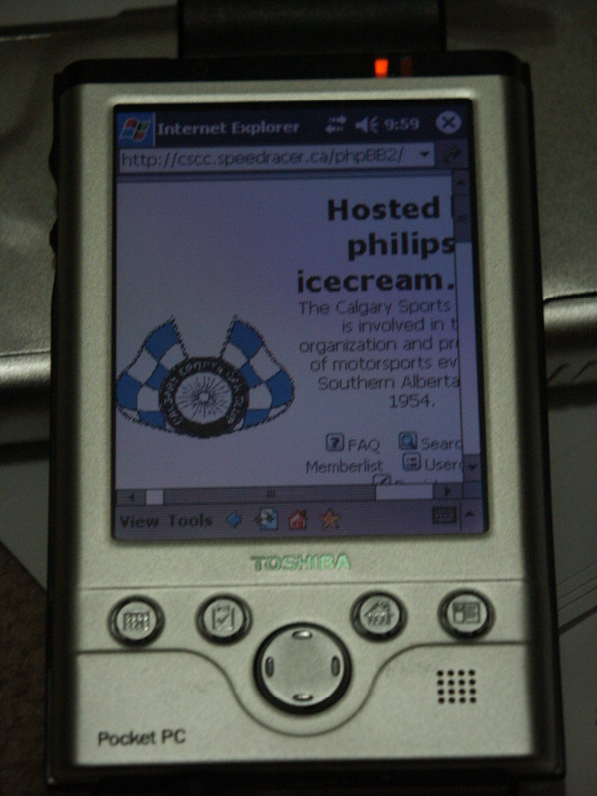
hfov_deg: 8.6
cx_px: 298
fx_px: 3978
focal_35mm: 173
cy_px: 398
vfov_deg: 11.4
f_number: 3.5
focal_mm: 43.86
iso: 200
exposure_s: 1/30
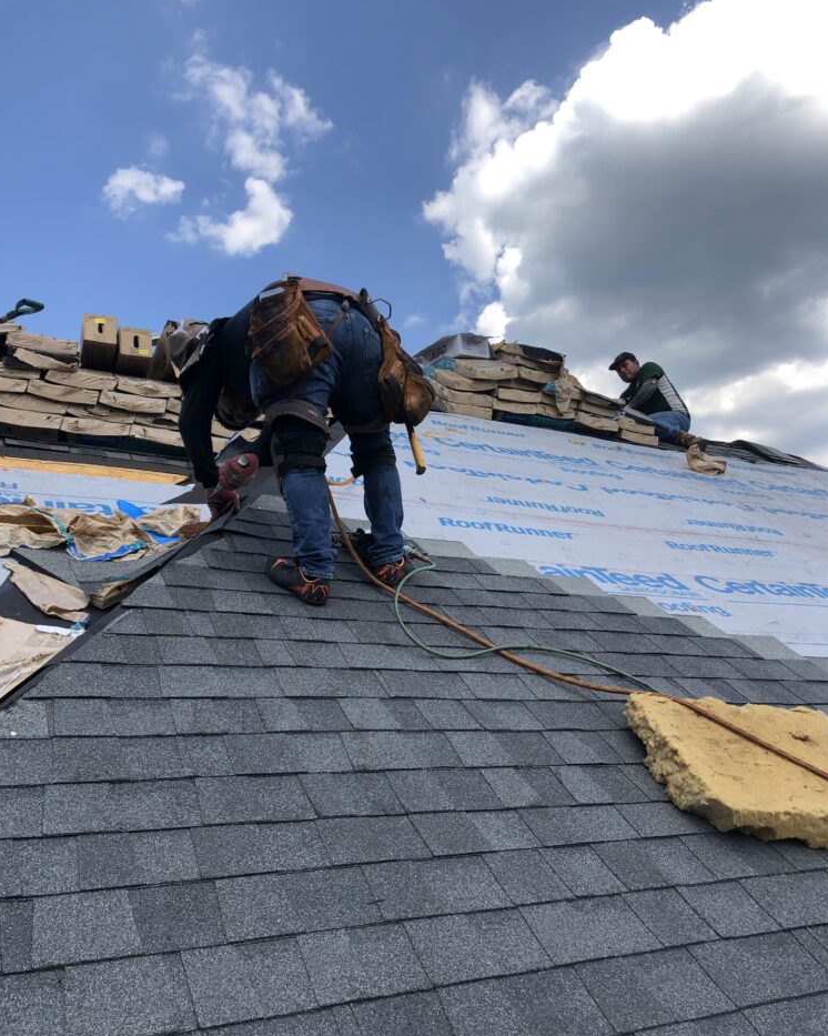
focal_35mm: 30
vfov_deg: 58.8
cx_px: 413
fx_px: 919
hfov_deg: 48.5
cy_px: 544
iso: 20
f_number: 1.8
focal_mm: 4
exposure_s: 1/1333
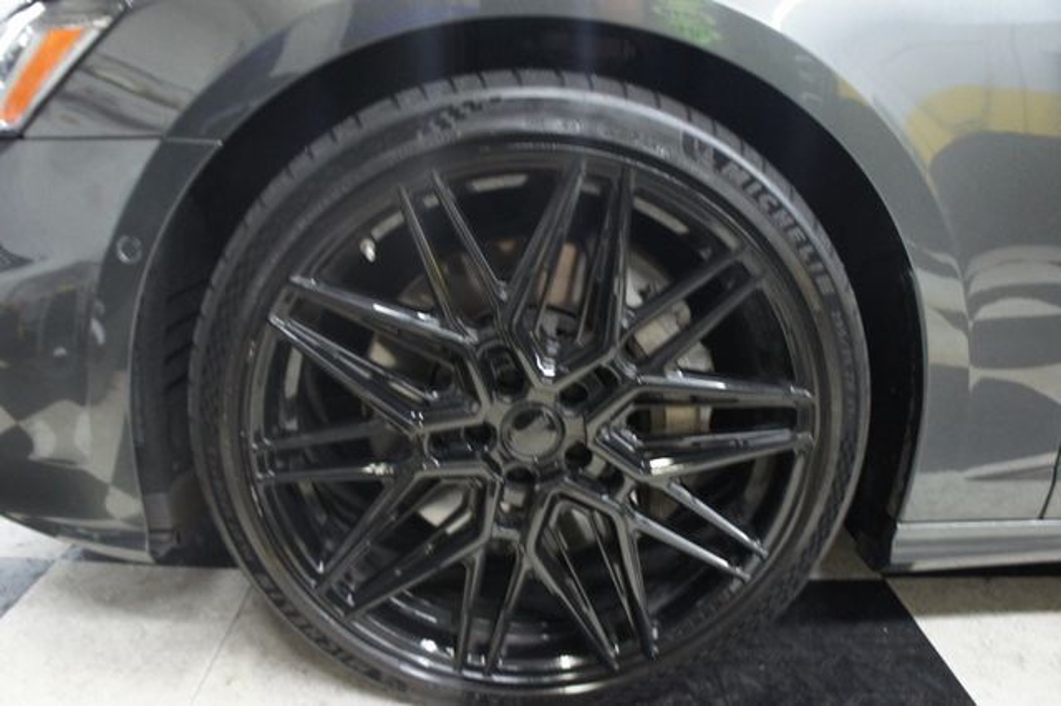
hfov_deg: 67.4
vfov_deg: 47.9
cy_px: 353
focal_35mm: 27
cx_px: 530
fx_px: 795
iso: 1600
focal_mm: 18
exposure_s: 1/30
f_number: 3.5
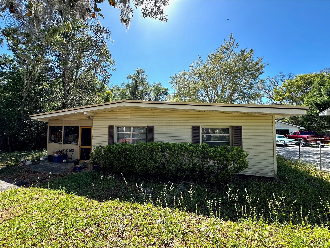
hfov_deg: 102.1
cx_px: 165
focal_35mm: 14
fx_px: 133
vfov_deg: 85.7
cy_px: 124
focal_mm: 2.22
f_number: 2.2
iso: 40
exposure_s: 1/476
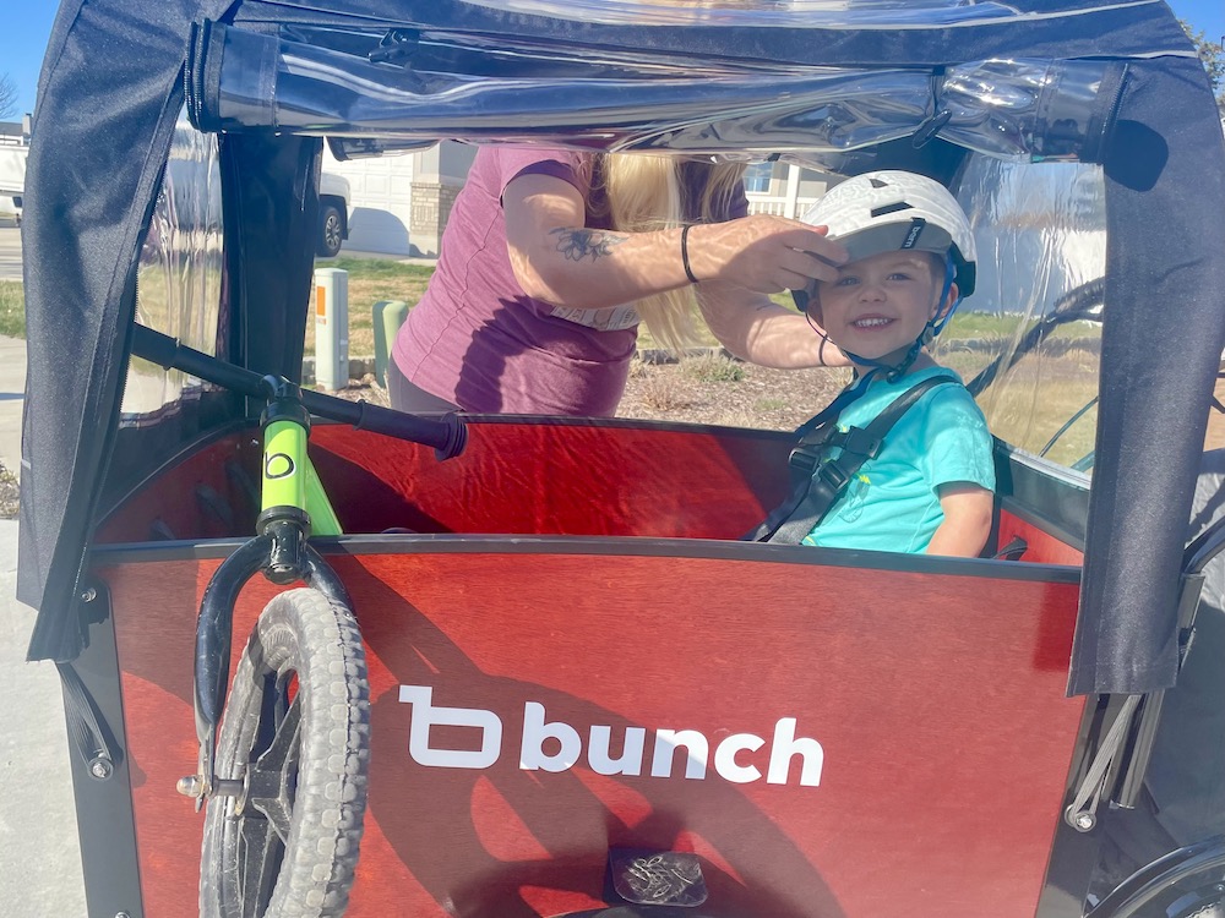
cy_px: 459
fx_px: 920
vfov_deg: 53.1
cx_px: 612
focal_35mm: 26
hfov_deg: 67.3
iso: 32
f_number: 1.6
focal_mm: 4.2
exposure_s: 1/1366
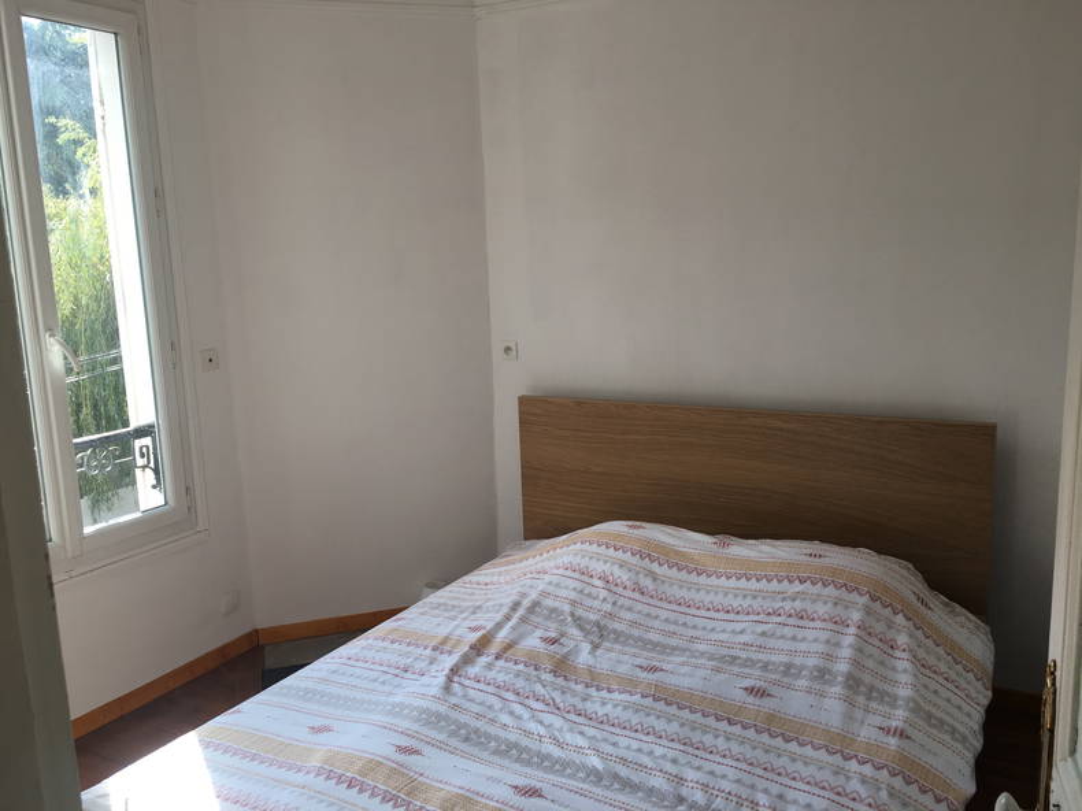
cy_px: 406
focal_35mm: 29
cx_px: 541
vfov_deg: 48.2
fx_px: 906
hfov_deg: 61.7
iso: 25
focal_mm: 4.15
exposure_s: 1/127
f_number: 2.2
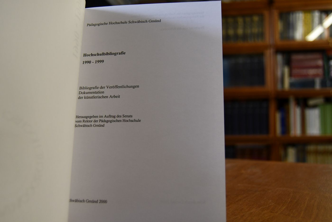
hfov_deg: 53.1
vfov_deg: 36.9
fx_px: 332
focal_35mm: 36
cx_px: 166
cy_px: 111
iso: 800
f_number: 3.8
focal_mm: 24
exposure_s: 1/200
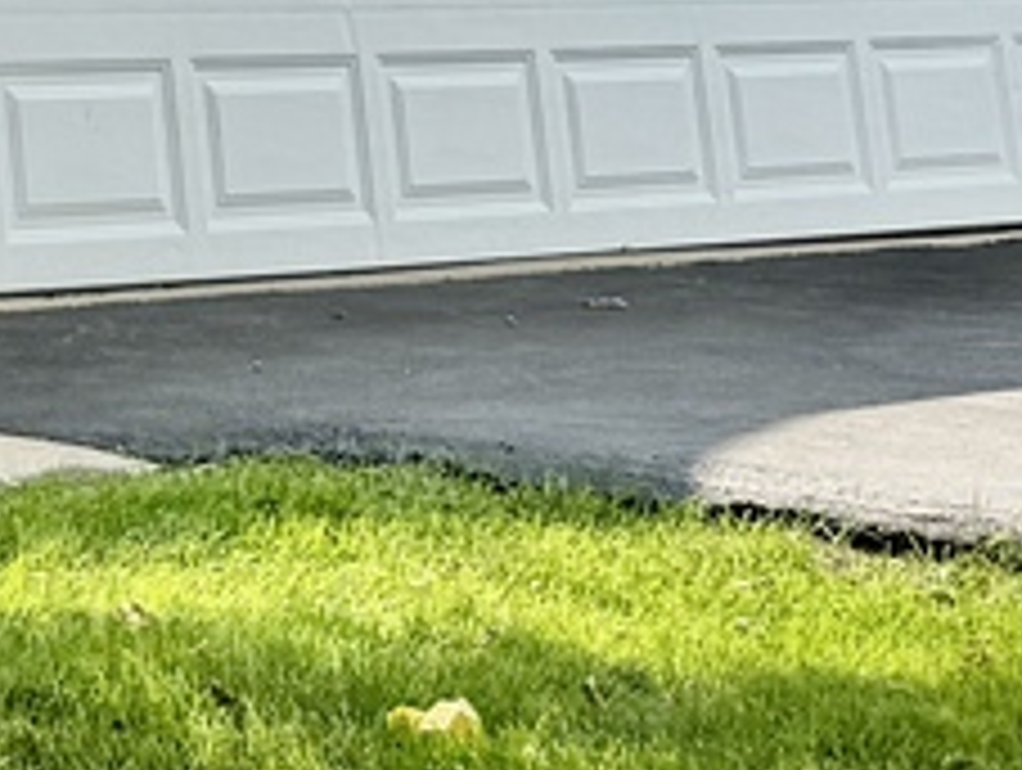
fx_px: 4495
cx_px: -909
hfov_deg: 11.8
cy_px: -1346
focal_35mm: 152
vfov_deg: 8.5
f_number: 1.78
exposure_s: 1/1637
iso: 80
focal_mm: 6.76
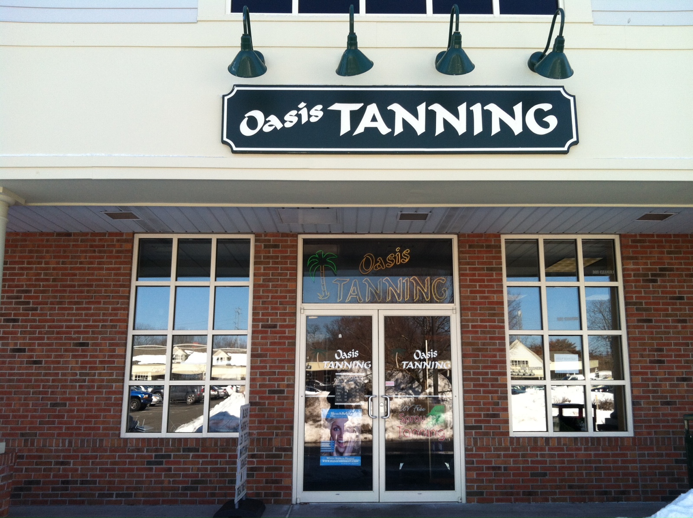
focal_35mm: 35
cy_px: 259
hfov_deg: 52.7
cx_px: 346
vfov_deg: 40.6
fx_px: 700
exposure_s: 1/326
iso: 80
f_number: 2.8
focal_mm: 3.85
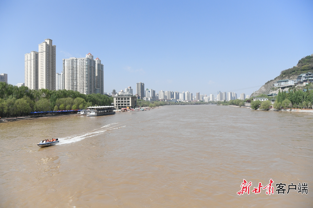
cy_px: 104
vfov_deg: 53.1
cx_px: 156
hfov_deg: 73.7
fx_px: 209
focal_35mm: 24
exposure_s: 1/6400
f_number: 7.1
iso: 1600
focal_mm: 24
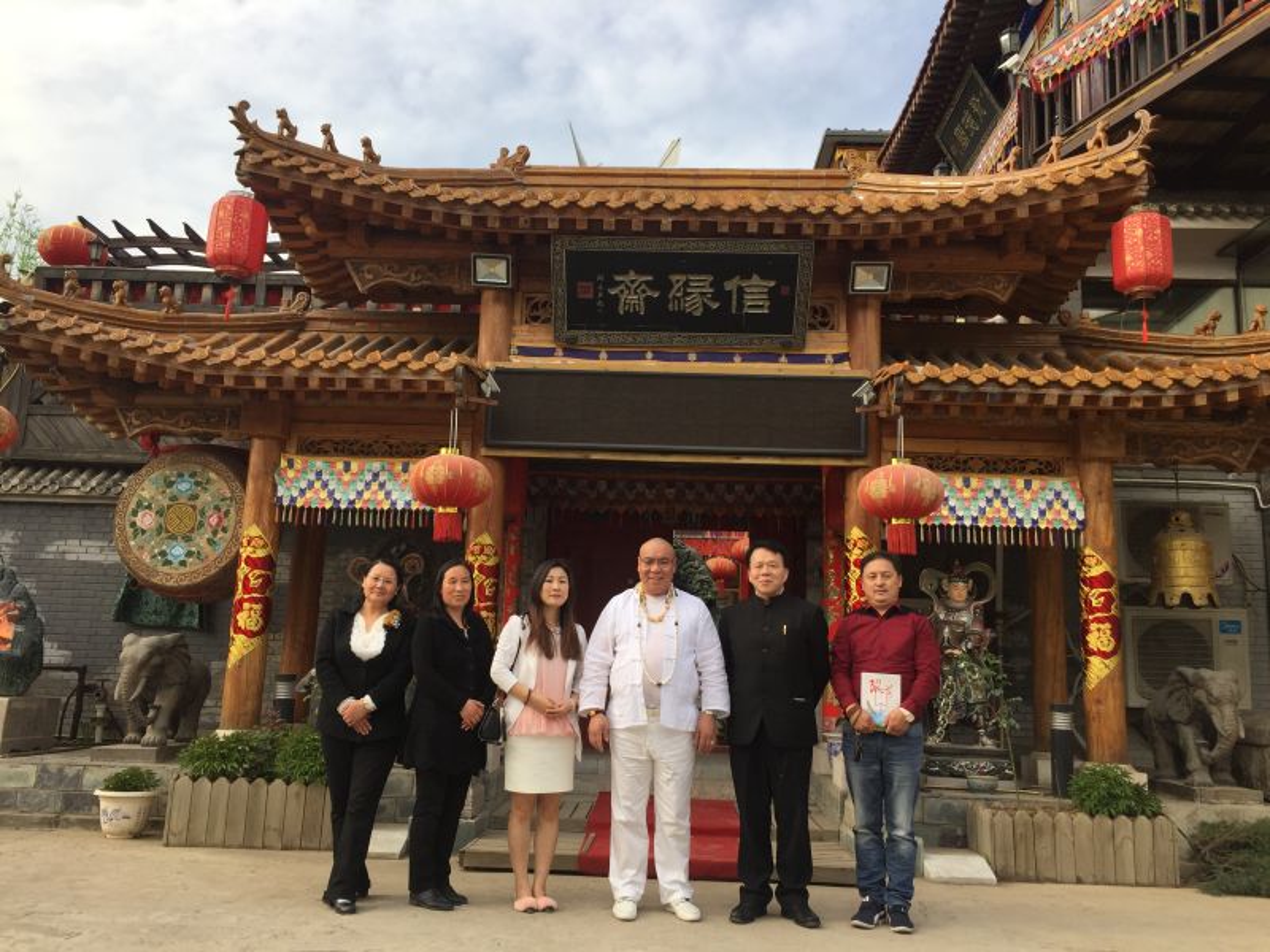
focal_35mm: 29
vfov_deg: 48.2
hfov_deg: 61.7
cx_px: 635
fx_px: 1064
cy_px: 476
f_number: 2.2
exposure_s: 1/608
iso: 32
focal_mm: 4.15
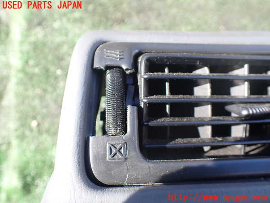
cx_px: 135
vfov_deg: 46.8
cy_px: 102
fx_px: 234
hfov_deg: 60.0
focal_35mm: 30
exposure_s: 1/200
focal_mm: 5.4
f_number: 2.3
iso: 100
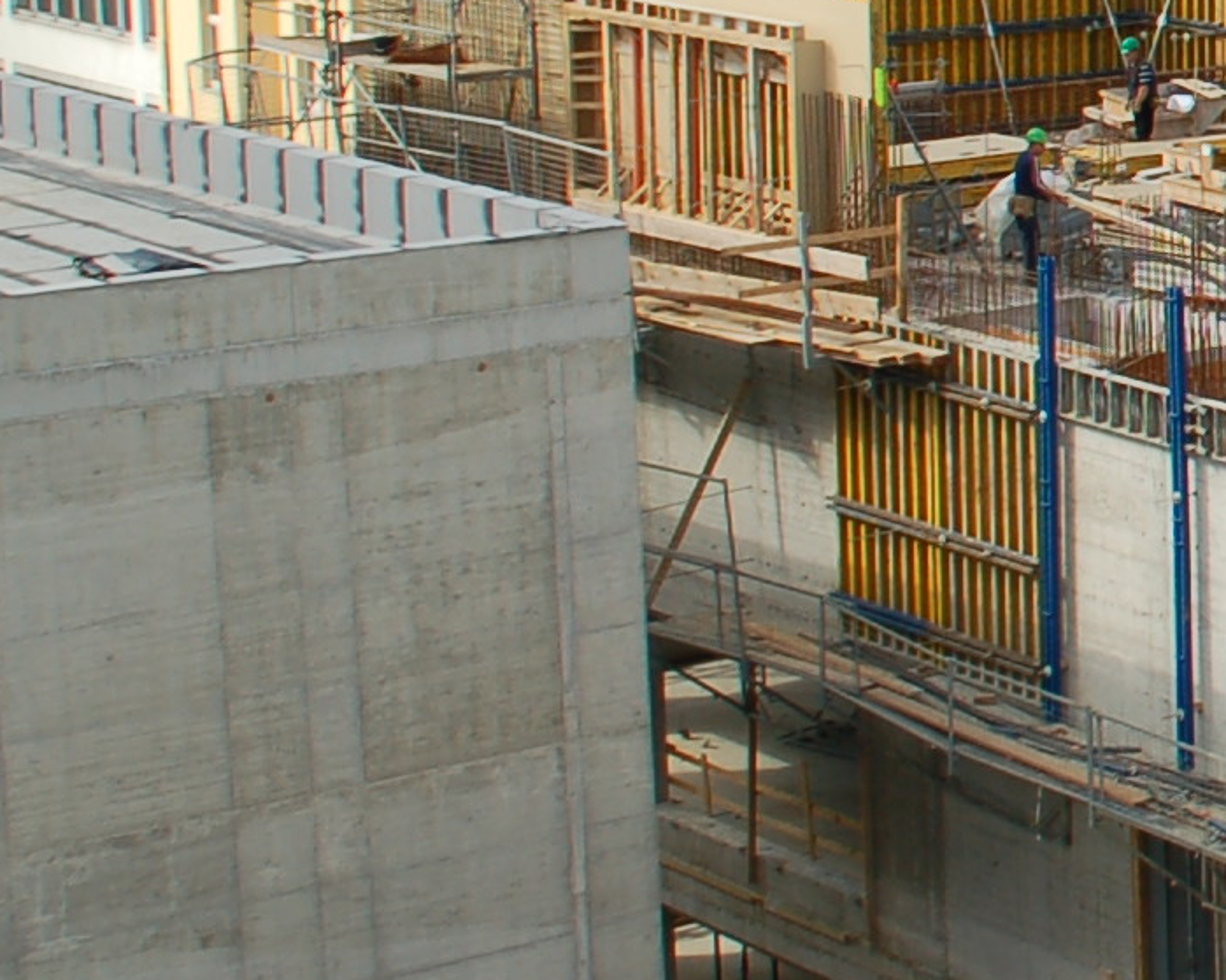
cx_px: 2180
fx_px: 3954
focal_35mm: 109
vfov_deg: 14.1
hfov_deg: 15.3
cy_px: 200
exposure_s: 1/250
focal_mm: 18
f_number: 8
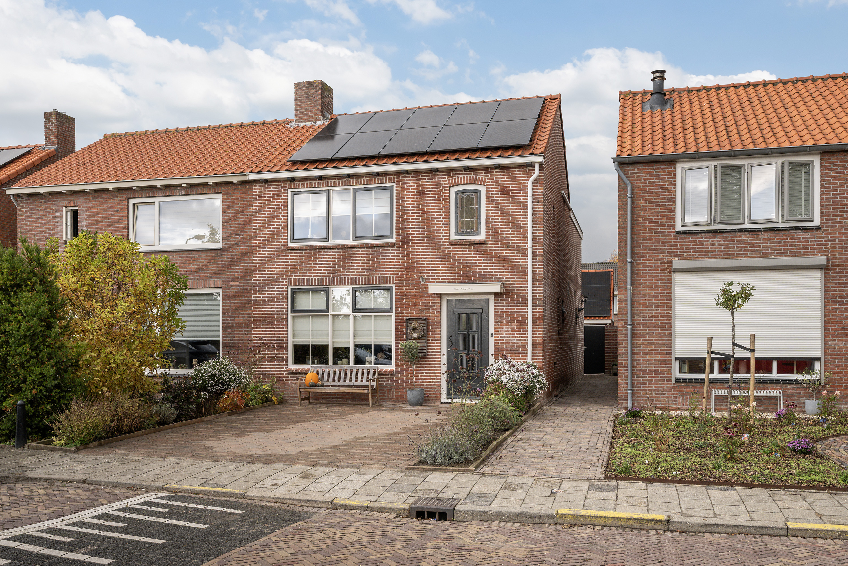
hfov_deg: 61.9
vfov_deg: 43.6
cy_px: 283
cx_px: 424
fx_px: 707
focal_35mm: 30
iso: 400
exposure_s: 1/125
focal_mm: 30
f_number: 10
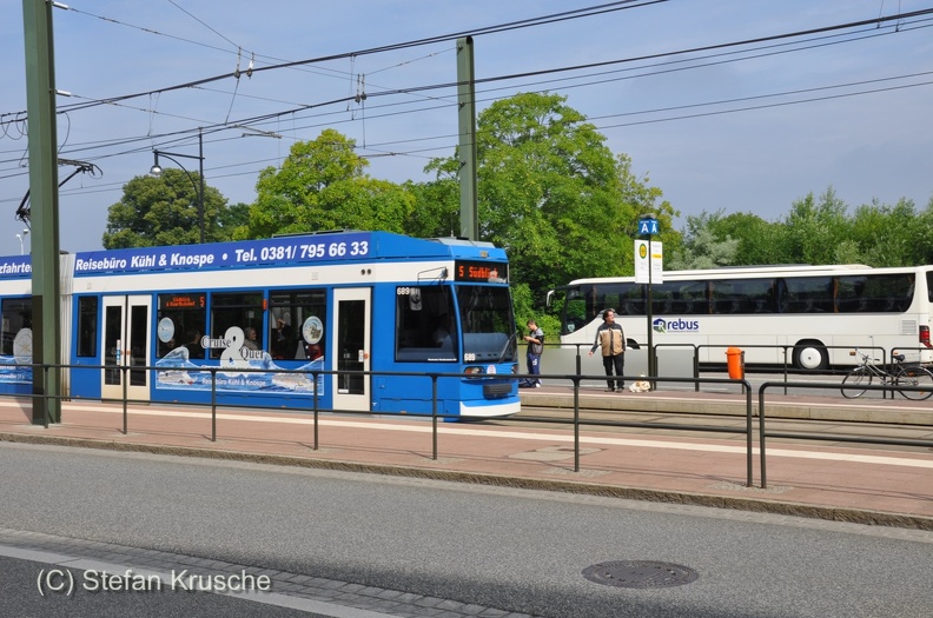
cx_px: 466
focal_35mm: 45
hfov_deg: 43.7
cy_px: 309
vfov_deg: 29.8
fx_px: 1164
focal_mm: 30
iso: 200
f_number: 13
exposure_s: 1/160
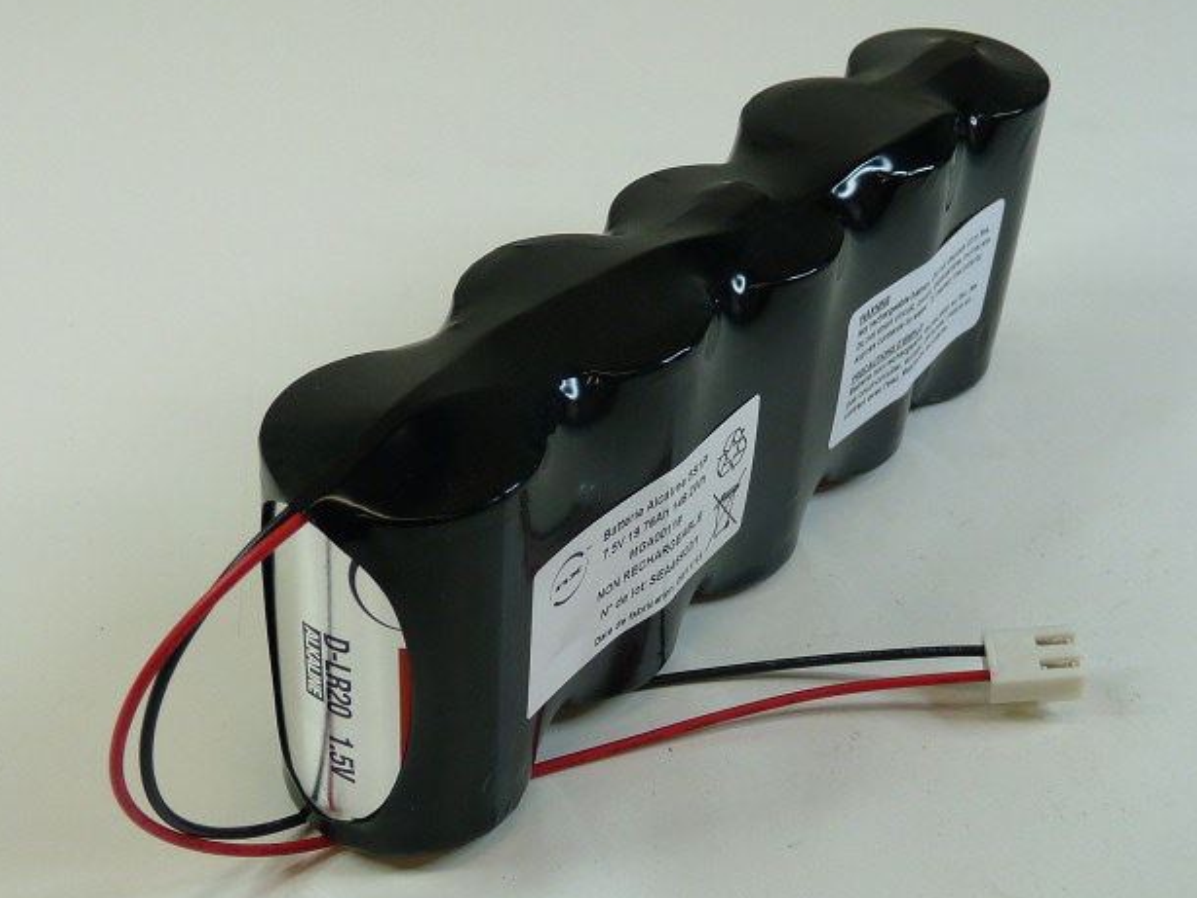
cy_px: 436
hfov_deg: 38.2
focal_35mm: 50
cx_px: 610
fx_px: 1730
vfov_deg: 29.1
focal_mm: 4.8
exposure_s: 1/50
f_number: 2.8
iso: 100
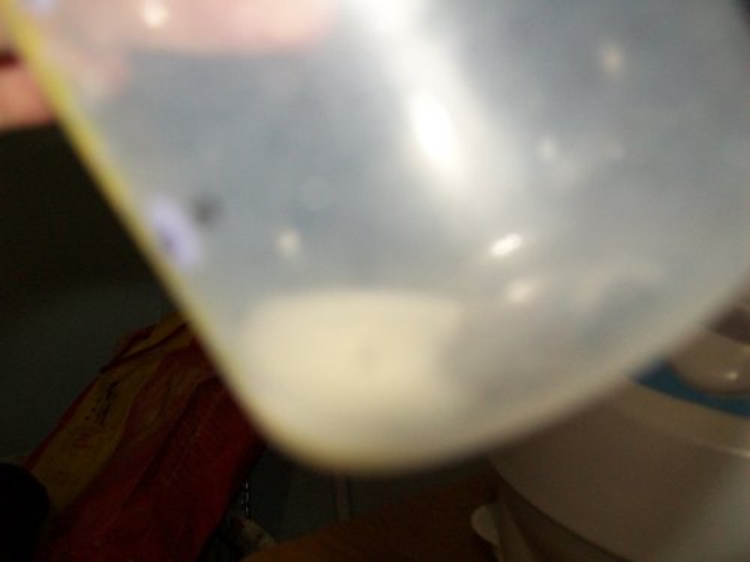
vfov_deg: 41.8
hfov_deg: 54.0
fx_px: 737
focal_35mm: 34
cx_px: 375
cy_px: 281
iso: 160
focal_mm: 6.1
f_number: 2.7
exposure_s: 1/60
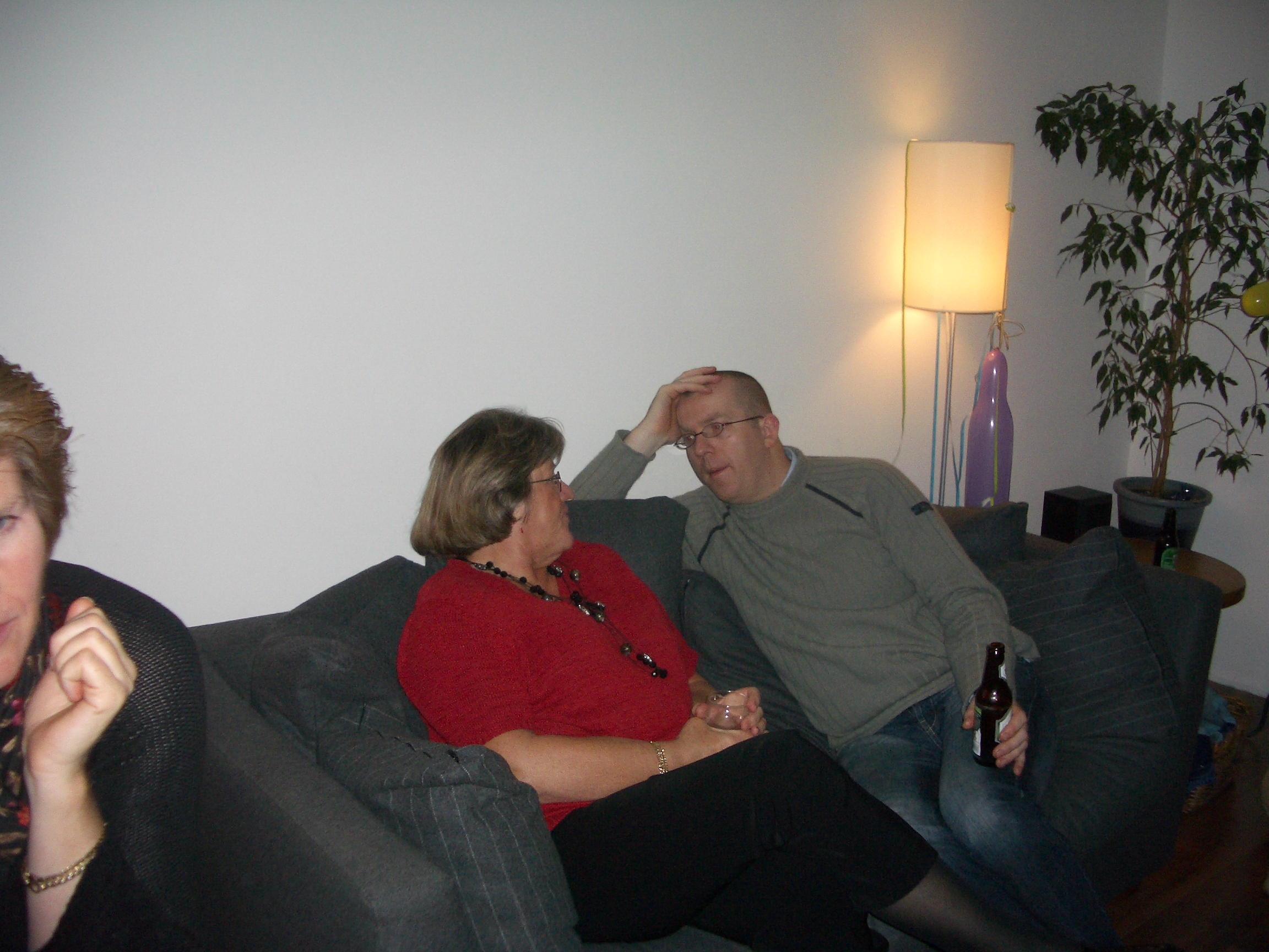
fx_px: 1283
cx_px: 634
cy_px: 476
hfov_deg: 52.6
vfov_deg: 40.7
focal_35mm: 35
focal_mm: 5.8
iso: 100
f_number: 2.6
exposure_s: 1/60
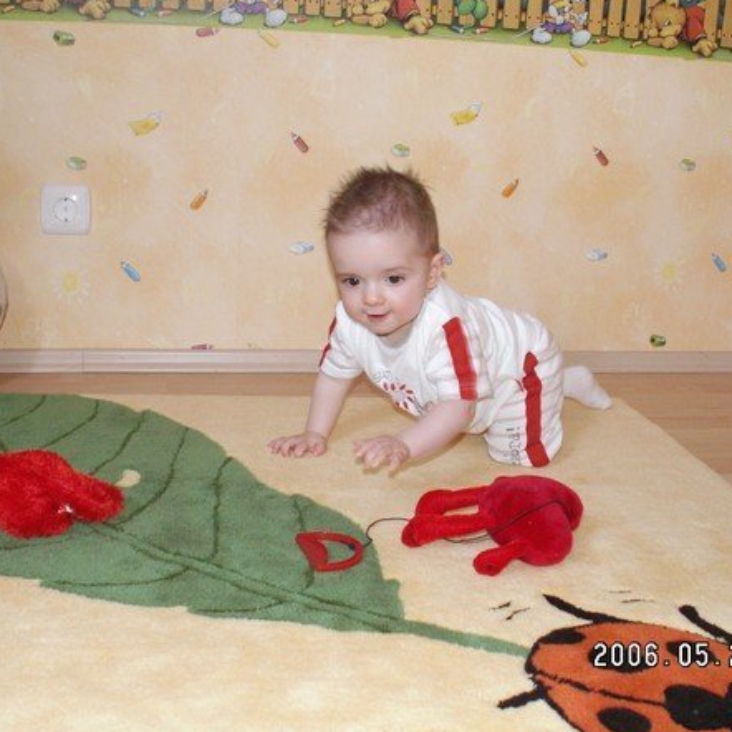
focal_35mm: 42
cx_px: 359
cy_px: 364
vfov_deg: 40.0
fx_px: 1005
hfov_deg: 40.0
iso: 160
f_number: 2.8
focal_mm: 5.86
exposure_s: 1/40
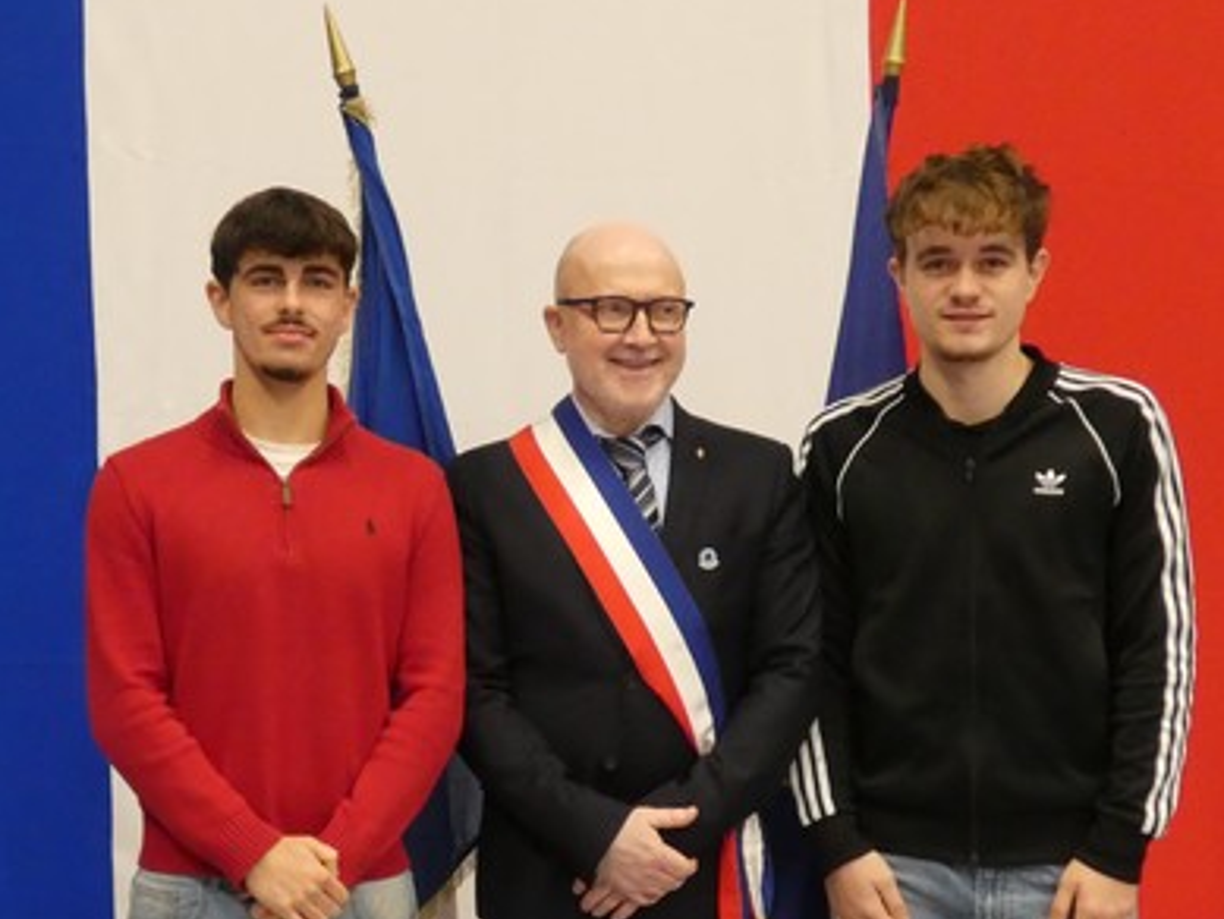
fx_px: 2547
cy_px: 777
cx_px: 547
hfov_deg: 27.0
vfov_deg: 20.2
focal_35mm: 72
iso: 800
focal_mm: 6.2
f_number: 3.4
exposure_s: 1/80
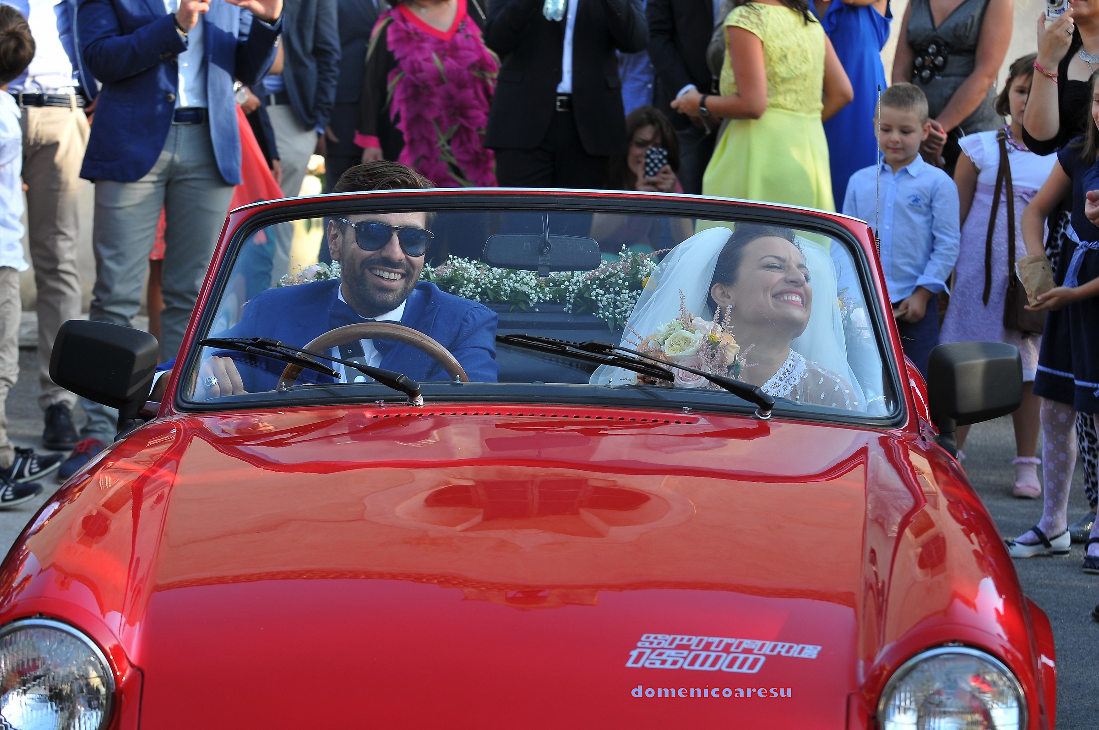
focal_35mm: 105
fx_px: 3201
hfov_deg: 19.5
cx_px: 550
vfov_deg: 13.0
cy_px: 365
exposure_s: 1/125
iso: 200
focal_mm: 70
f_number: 5.6
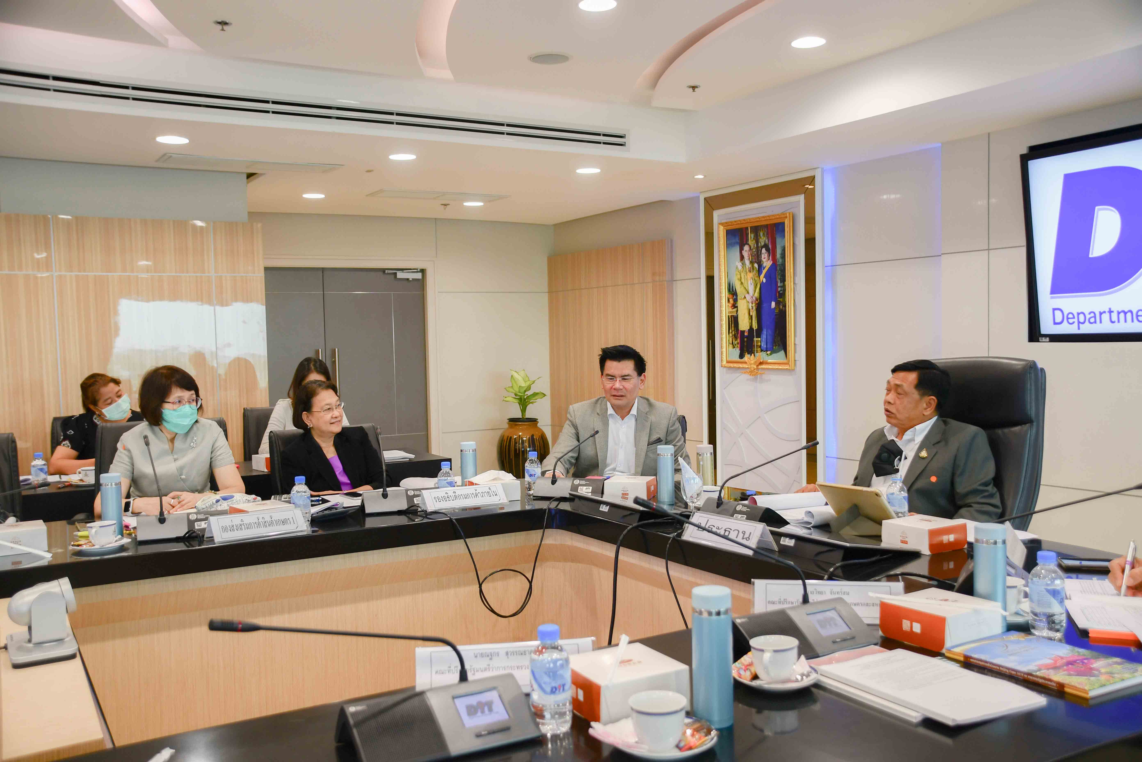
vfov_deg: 40.0
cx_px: 571
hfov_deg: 57.2
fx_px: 1047
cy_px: 381
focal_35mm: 33
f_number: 4
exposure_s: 1/60
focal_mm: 22
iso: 280
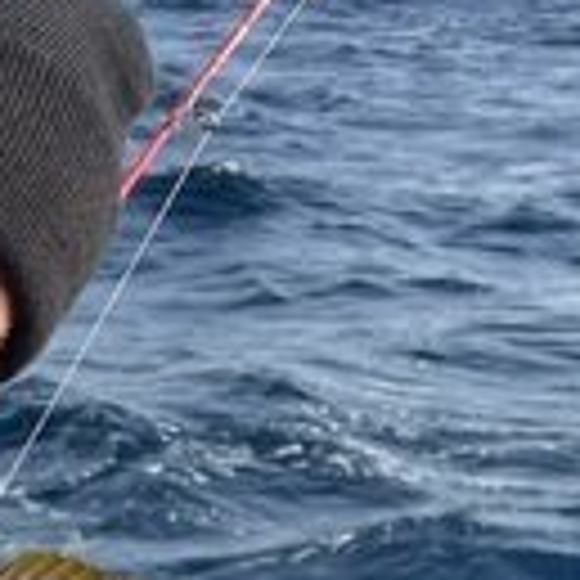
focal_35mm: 114
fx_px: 2161
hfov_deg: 14.8
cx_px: -94
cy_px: 881
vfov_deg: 14.2
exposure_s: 1/1209
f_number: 1.5
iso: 50
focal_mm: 5.7
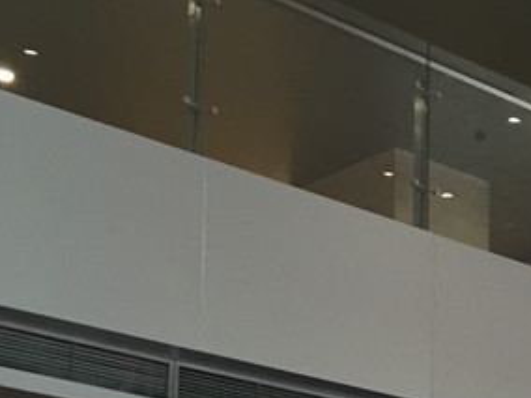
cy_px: 639
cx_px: 710
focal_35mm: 102
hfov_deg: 17.9
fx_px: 1565
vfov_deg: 13.5
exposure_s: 1/30
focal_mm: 4.15
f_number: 2.2
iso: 40
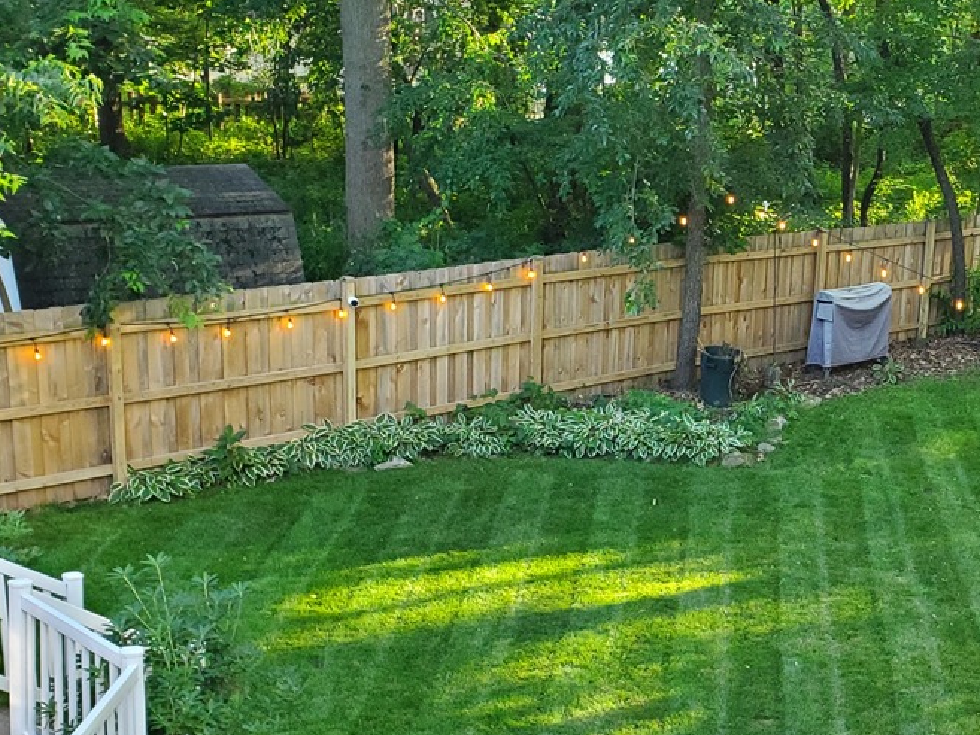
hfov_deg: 30.7
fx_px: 1614
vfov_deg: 25.6
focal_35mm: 57
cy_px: 465
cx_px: 1035
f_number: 2.4
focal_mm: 4.3
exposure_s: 1/120
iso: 200
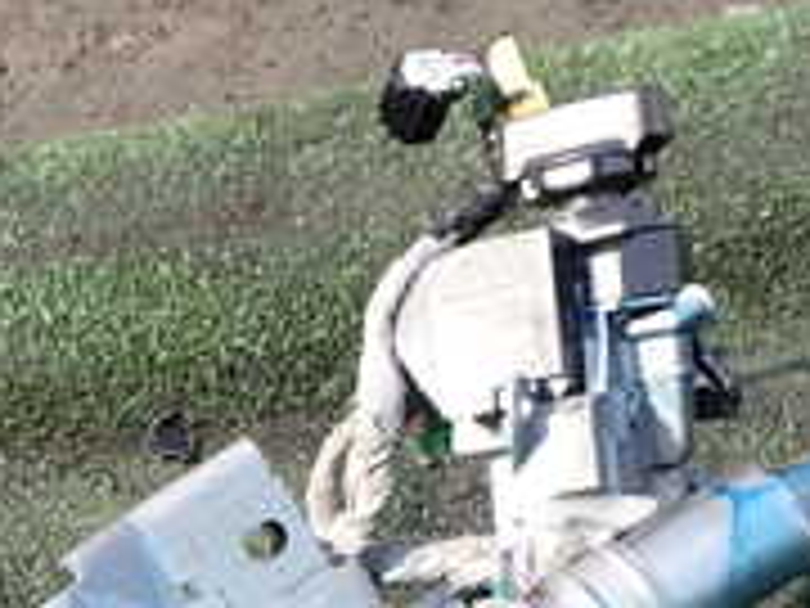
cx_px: -189
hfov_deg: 18.5
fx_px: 2340
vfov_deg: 13.7
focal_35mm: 100
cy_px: 973
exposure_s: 1/320
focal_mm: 5.4
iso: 100
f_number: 3.2
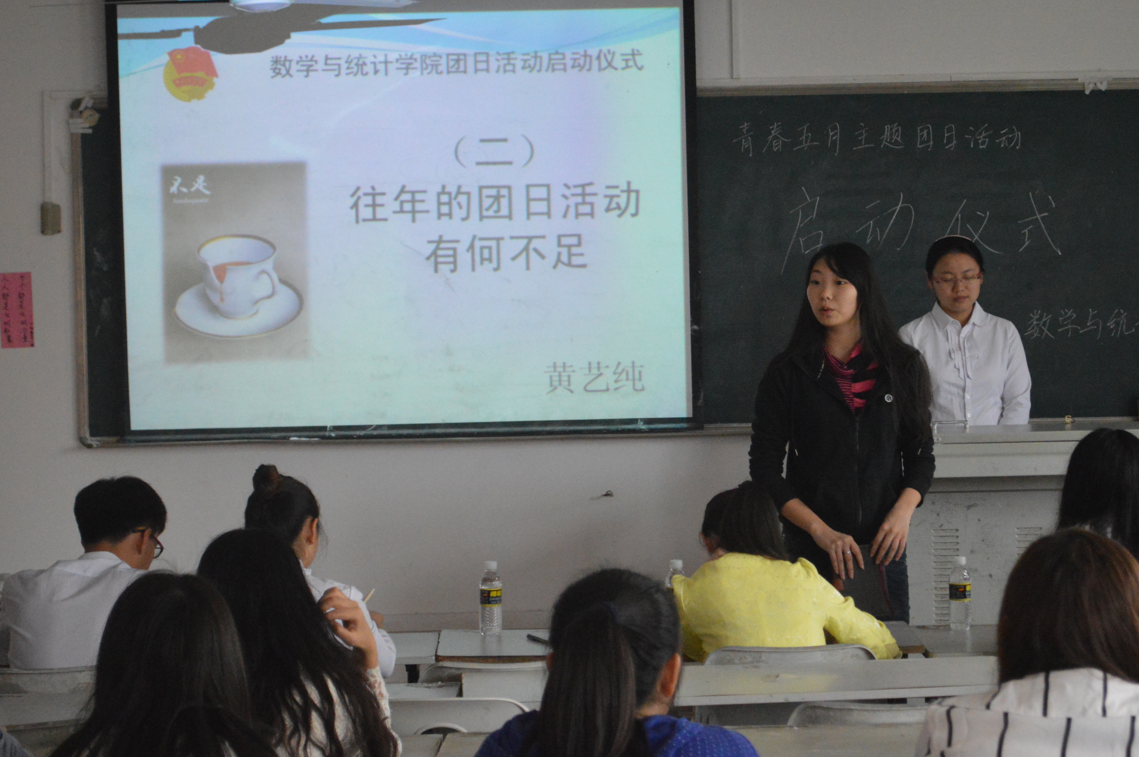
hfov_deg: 23.4
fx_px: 2750
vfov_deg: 15.7
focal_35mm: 87
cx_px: 626
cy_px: 401
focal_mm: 46
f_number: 5.3
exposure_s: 1/200
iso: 3200
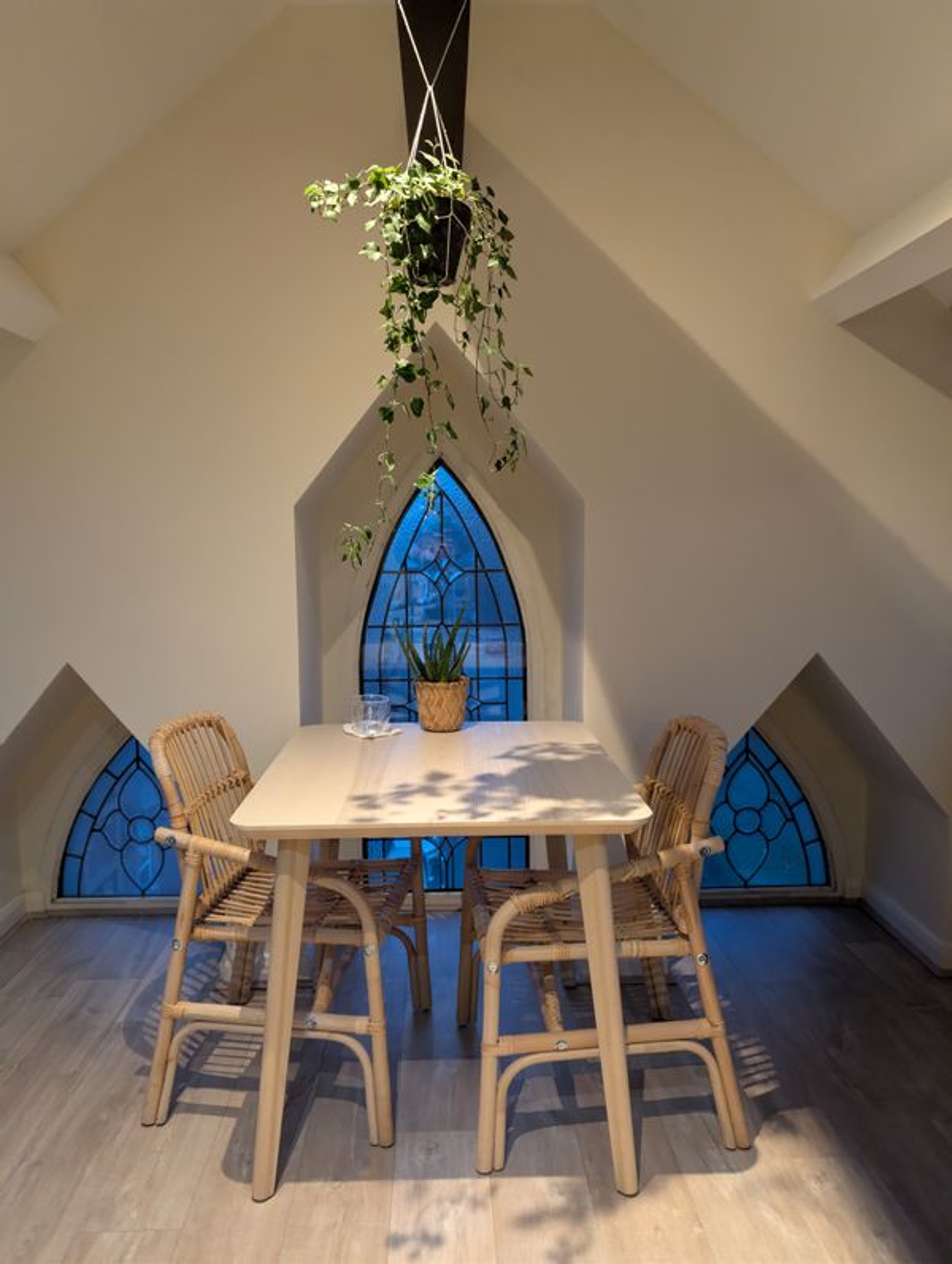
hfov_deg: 56.9
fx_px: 878
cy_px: 632
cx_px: 476
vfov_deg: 71.5
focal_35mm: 24
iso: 1722
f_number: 1.68
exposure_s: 1/100
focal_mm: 6.9
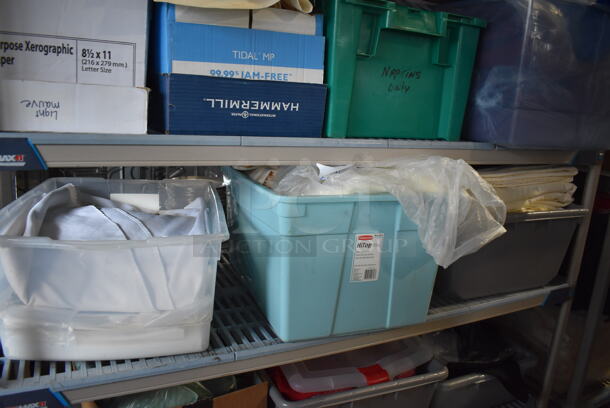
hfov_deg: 67.3
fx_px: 458
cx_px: 305
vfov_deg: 48.0
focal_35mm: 27
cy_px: 204
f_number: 3.5
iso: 1100
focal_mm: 18
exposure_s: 1/125
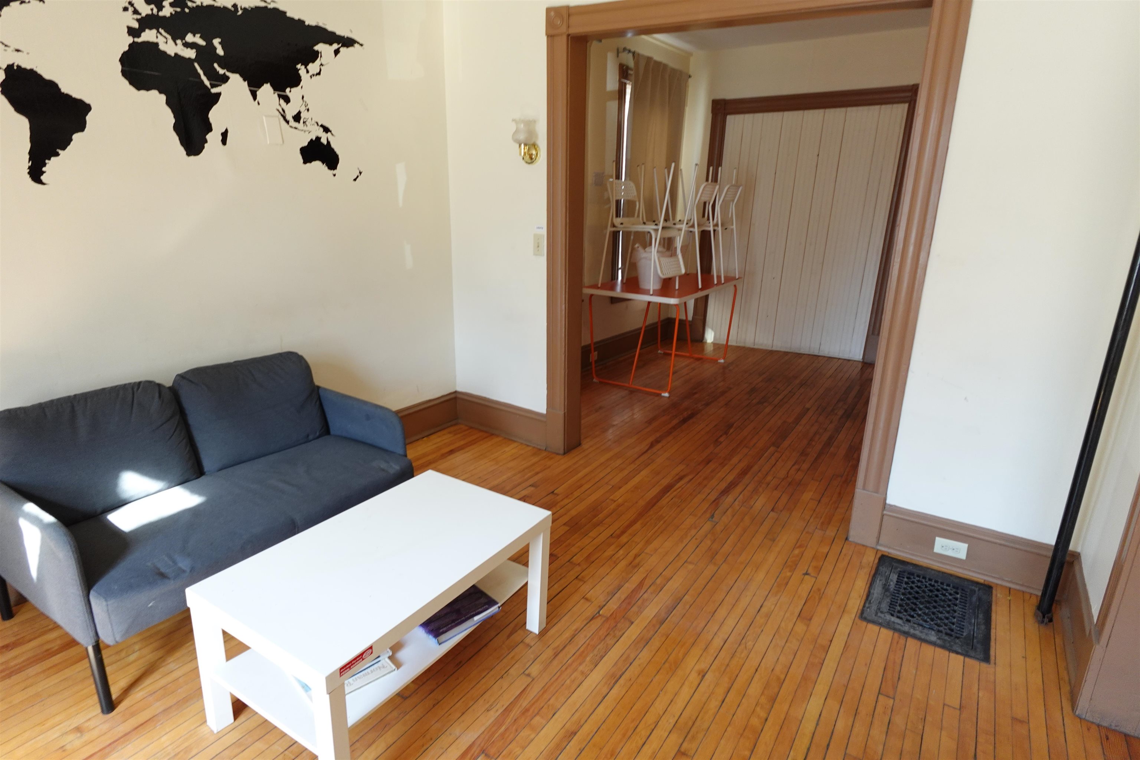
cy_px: 380
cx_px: 570
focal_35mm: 20
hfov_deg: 84.0
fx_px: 633
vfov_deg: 61.9
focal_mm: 7.6
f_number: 2
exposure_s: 1/80
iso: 320
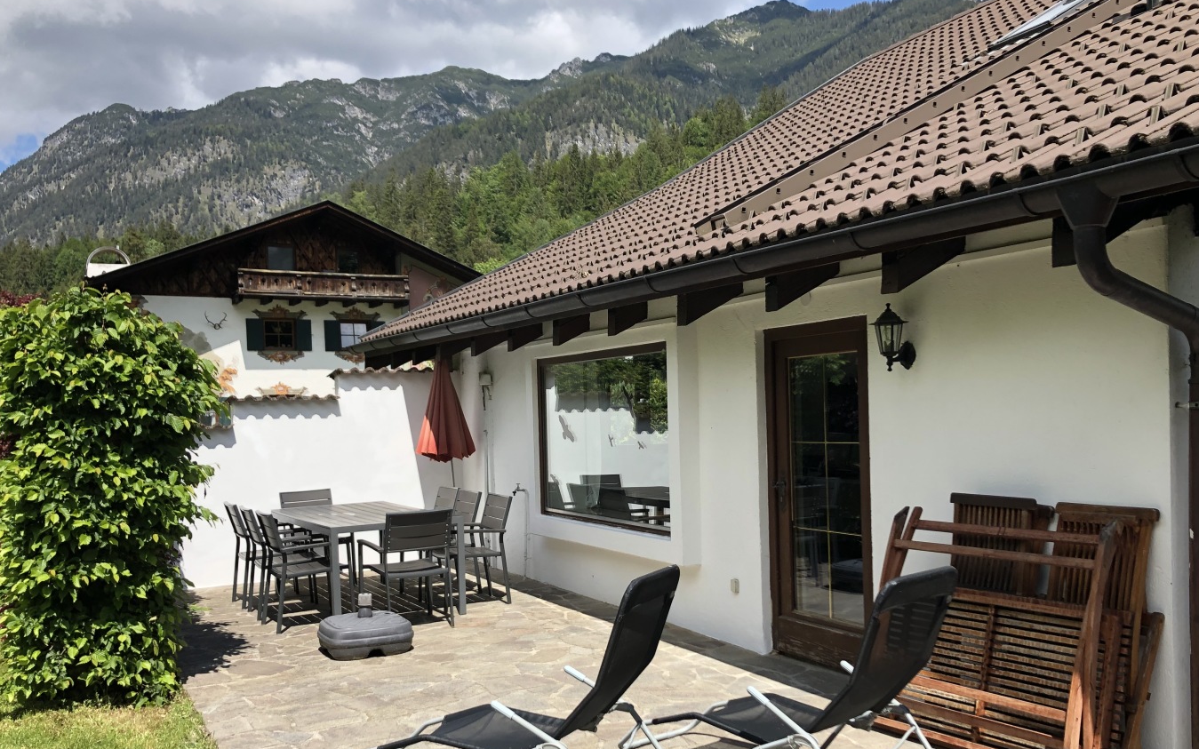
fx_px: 1078
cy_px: 447
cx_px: 588
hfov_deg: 58.1
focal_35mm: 33
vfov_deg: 38.2
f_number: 1.8
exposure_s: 1/1499
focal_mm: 3.99
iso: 20
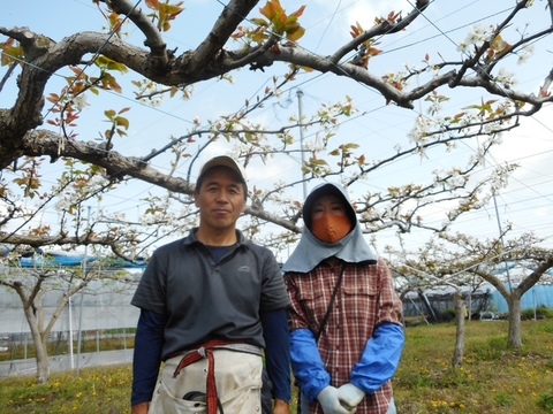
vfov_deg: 48.2
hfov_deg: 61.7
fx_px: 463
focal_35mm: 29
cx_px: 276
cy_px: 207
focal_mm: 5.2
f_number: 4
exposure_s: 1/320
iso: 80
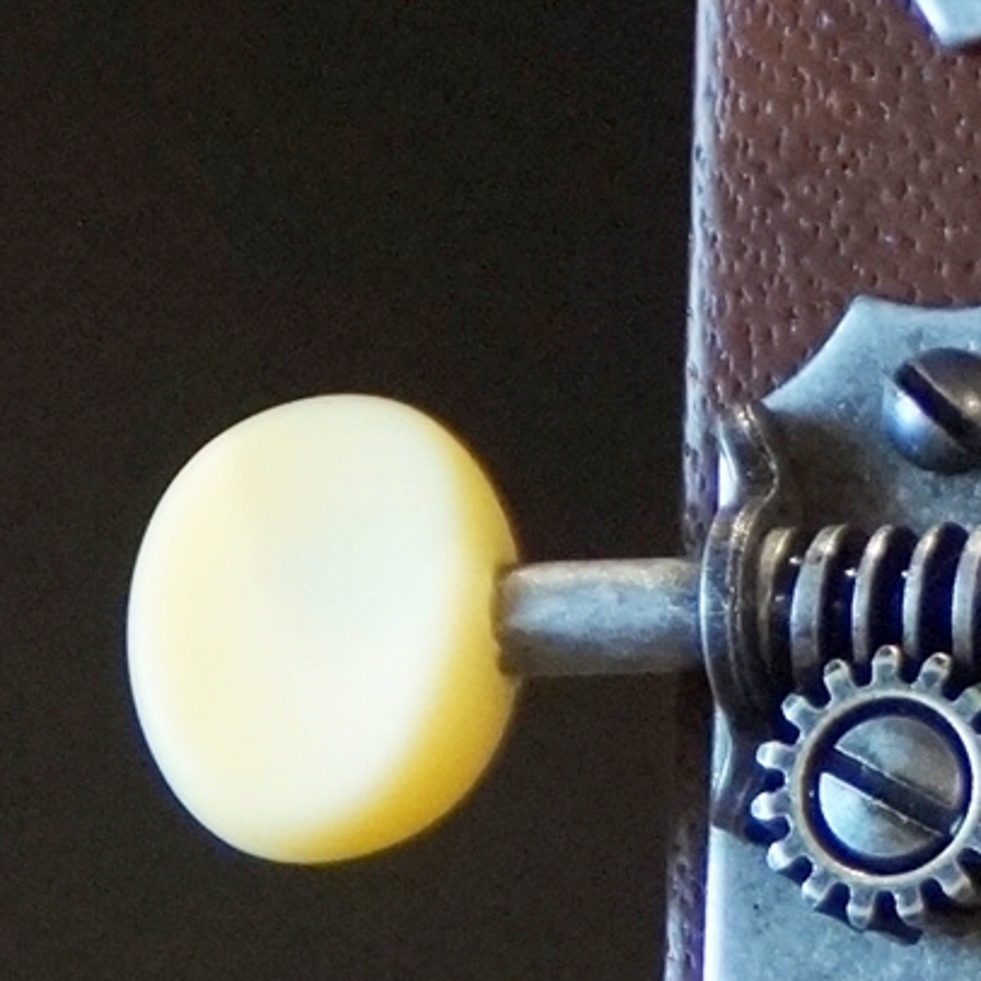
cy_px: 5
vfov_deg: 1.5
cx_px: 1368
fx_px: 37188
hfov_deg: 1.5
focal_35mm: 1160
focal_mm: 135
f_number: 6.3
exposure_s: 1/160
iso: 2000
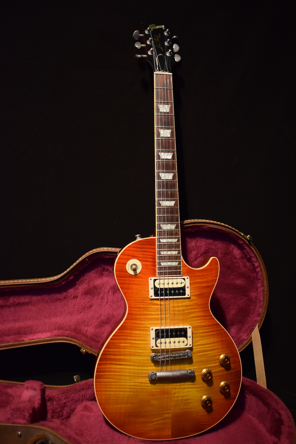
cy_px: 222
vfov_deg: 57.2
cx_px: 148
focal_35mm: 33
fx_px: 407
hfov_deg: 40.0
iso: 2000
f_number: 3.8
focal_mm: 22
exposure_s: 1/30
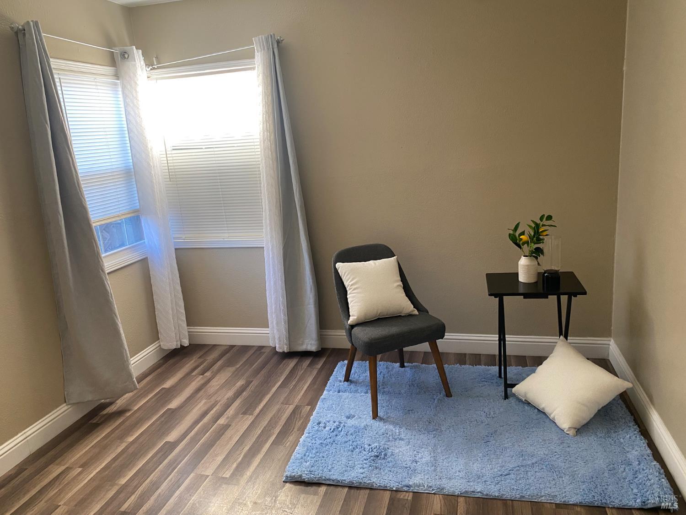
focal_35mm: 26
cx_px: 343
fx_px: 515
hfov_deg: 67.3
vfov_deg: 53.1
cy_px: 258
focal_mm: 4.25
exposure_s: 1/80
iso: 125
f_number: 1.8
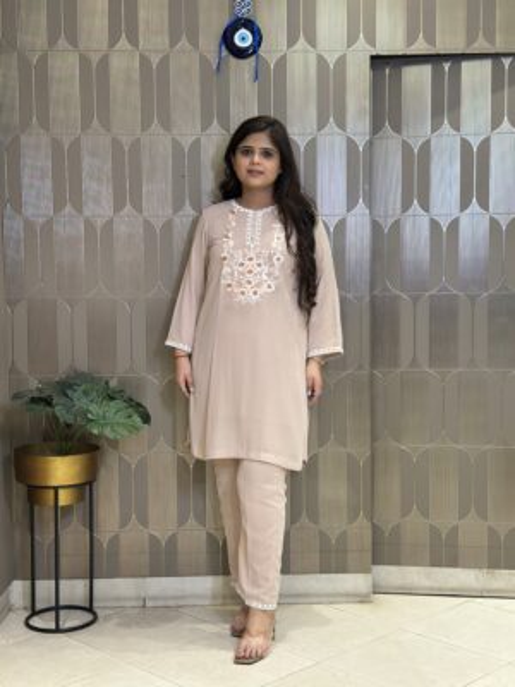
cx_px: 258
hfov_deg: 30.3
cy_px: 344
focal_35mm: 48
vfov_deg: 39.7
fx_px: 952
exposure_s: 1/50
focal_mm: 6.86
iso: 100
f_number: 1.78
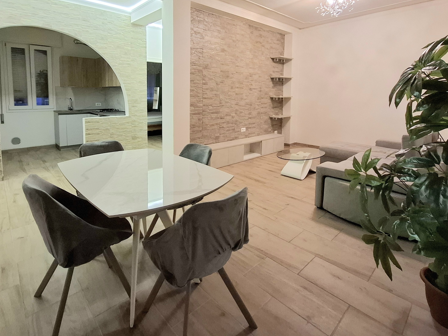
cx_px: 206
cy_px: 119
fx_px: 233
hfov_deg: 87.6
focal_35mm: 18
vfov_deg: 70.0
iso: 160
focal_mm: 1.74
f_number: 2.2
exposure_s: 1/50
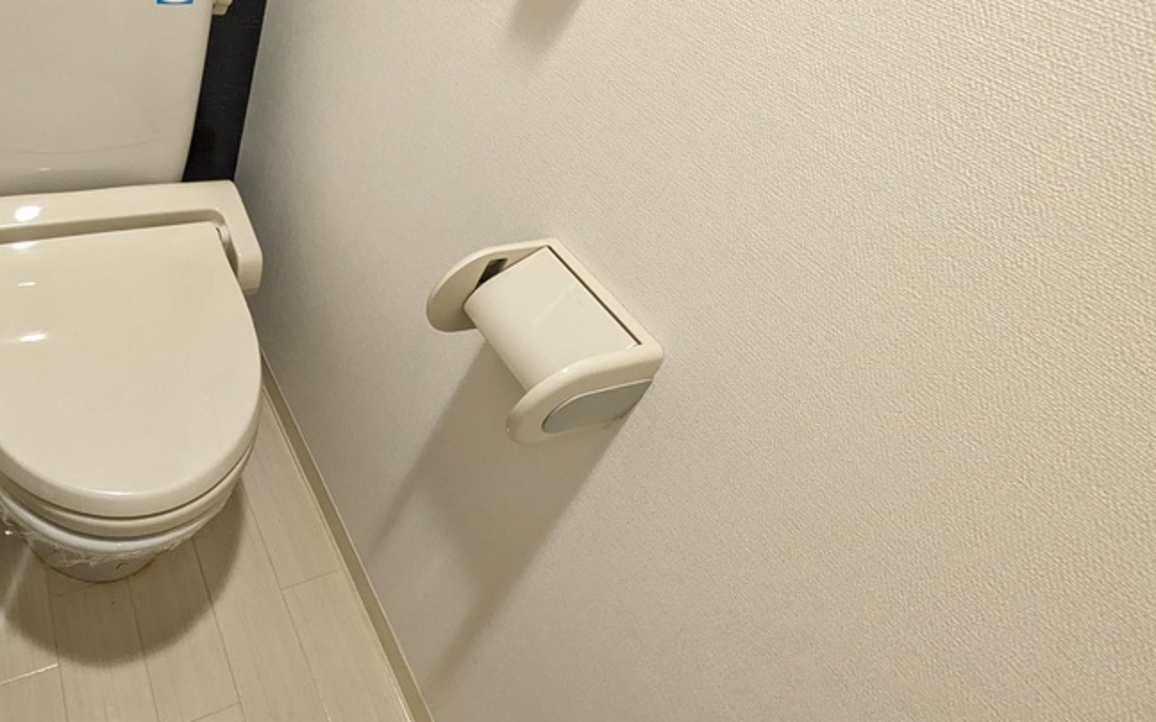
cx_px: 312
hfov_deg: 74.8
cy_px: 273
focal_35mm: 22
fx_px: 693
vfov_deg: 54.4
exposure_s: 1/24
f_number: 2.2
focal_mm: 1.83
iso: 460
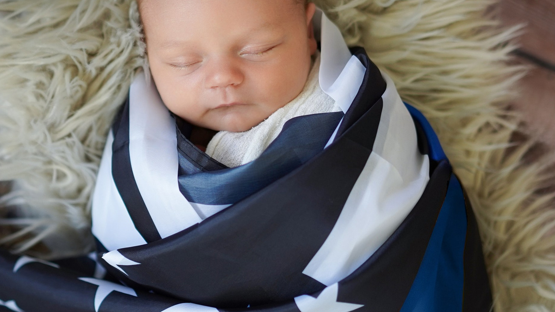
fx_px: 1192
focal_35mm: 81
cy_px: 120
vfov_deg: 14.9
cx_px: 190
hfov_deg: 26.1
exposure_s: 1/125
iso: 250
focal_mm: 35
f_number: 1.4
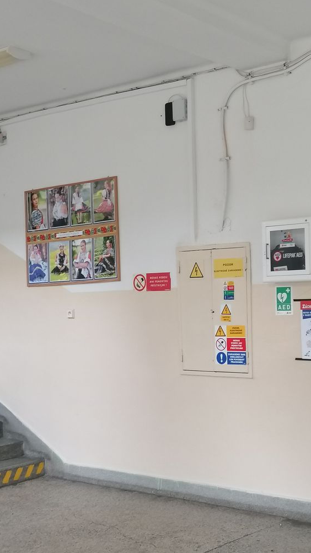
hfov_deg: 21.7
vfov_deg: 37.9
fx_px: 807
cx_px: 207
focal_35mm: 55
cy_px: 278
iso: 320
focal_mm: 4.75
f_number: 1.8
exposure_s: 1/33.3
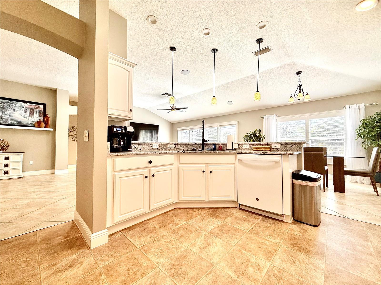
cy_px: 142
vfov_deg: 85.7
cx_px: 190
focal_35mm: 14
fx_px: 154
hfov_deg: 102.1
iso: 80
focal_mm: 2.22
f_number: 2.2
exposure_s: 1/120
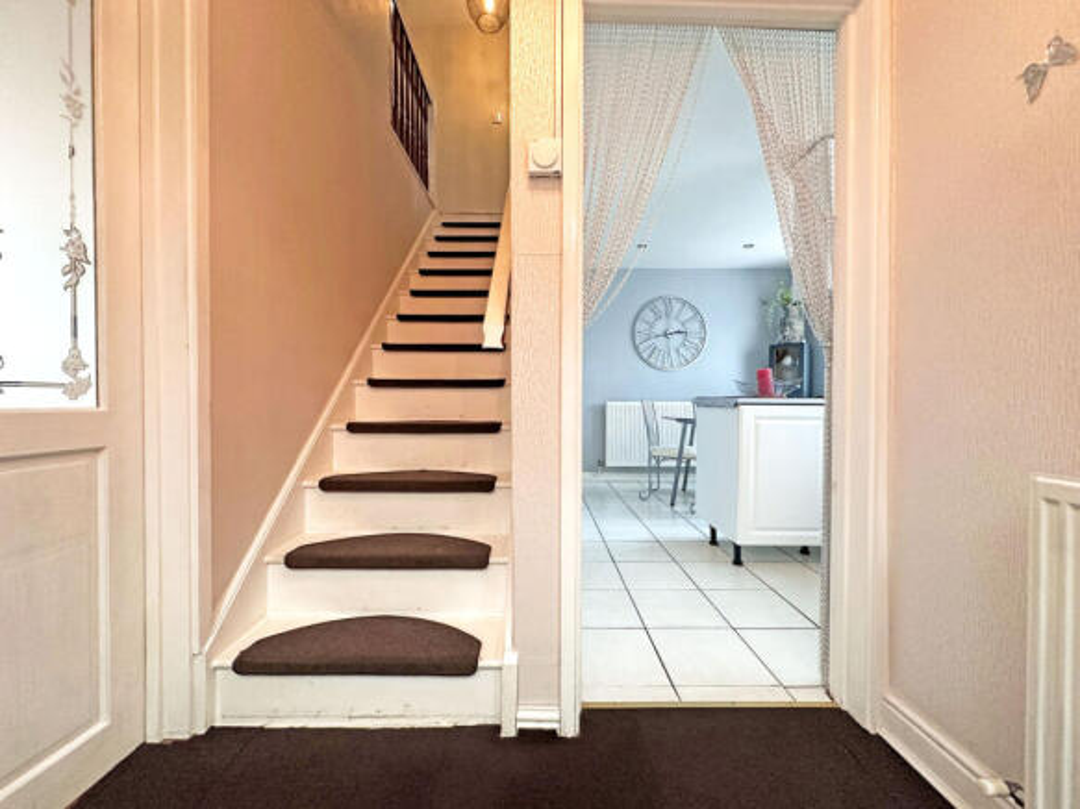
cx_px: 540
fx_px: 437
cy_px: 404
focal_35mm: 14
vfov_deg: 85.7
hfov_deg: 102.1
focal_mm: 2.22
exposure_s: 1/50
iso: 320
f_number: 2.2
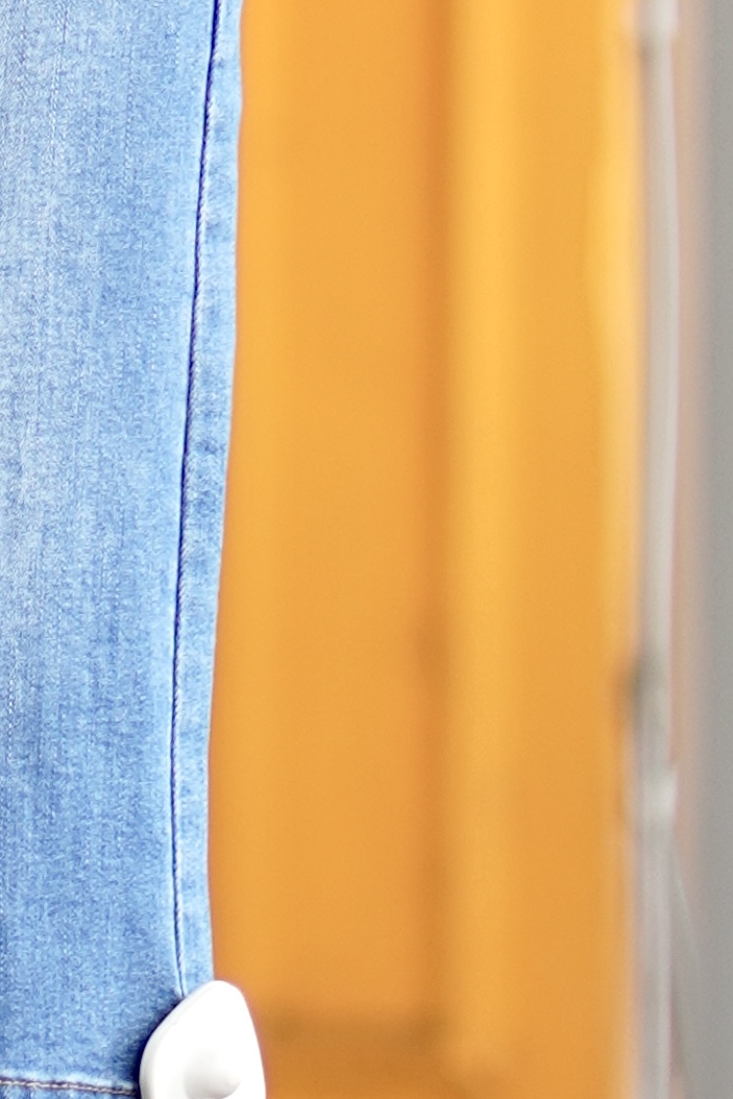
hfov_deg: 2.1
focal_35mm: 659
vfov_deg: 3.1
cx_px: -74
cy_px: -1430
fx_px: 20106
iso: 100
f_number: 1.8
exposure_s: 1/200
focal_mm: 85
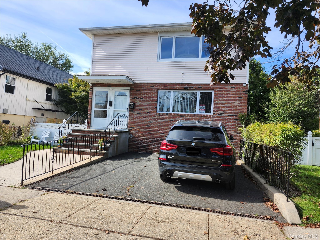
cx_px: 160
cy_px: 120
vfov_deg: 58.9
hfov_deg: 73.9
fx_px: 213
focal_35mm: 23
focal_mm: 5.54
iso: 25
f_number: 1.8
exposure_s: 1/805
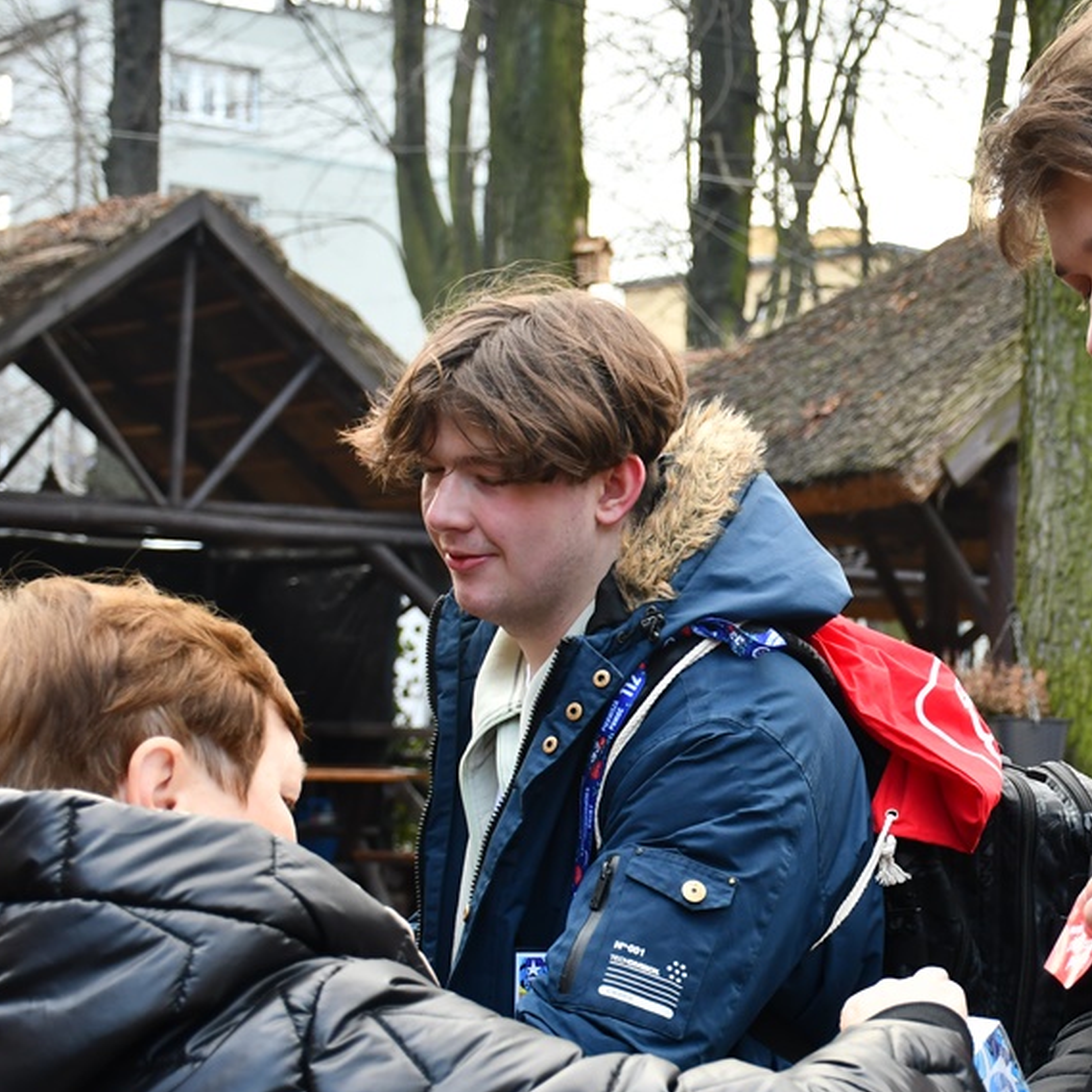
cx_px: 944
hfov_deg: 19.9
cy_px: 687
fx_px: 3069
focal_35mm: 86
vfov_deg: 20.1
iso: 450
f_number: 4
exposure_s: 1/250
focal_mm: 32
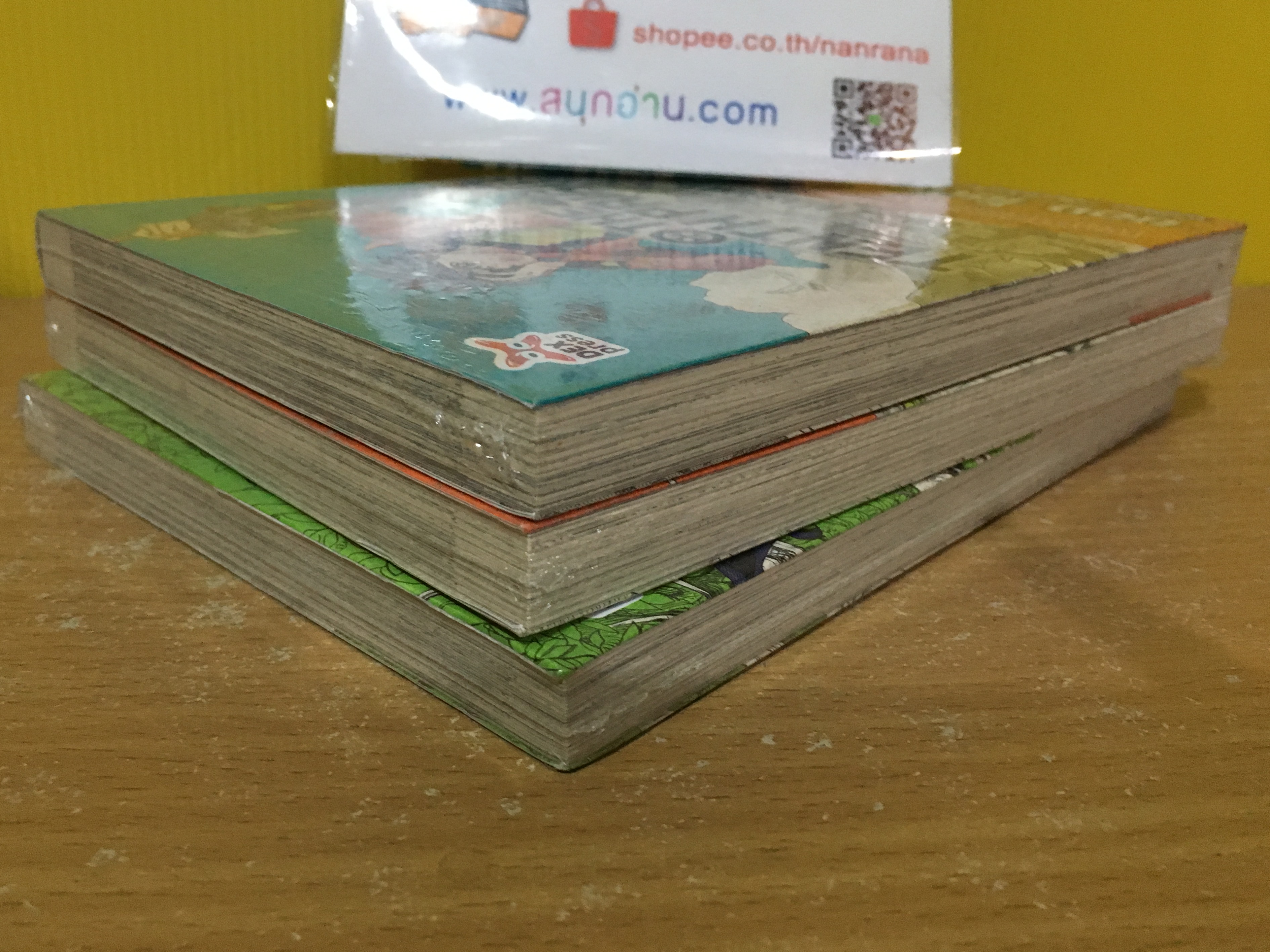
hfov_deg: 58.3
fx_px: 1137
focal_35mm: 31
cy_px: 450
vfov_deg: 45.4
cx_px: 597
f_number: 2.2
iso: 200
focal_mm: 4.15
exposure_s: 1/25
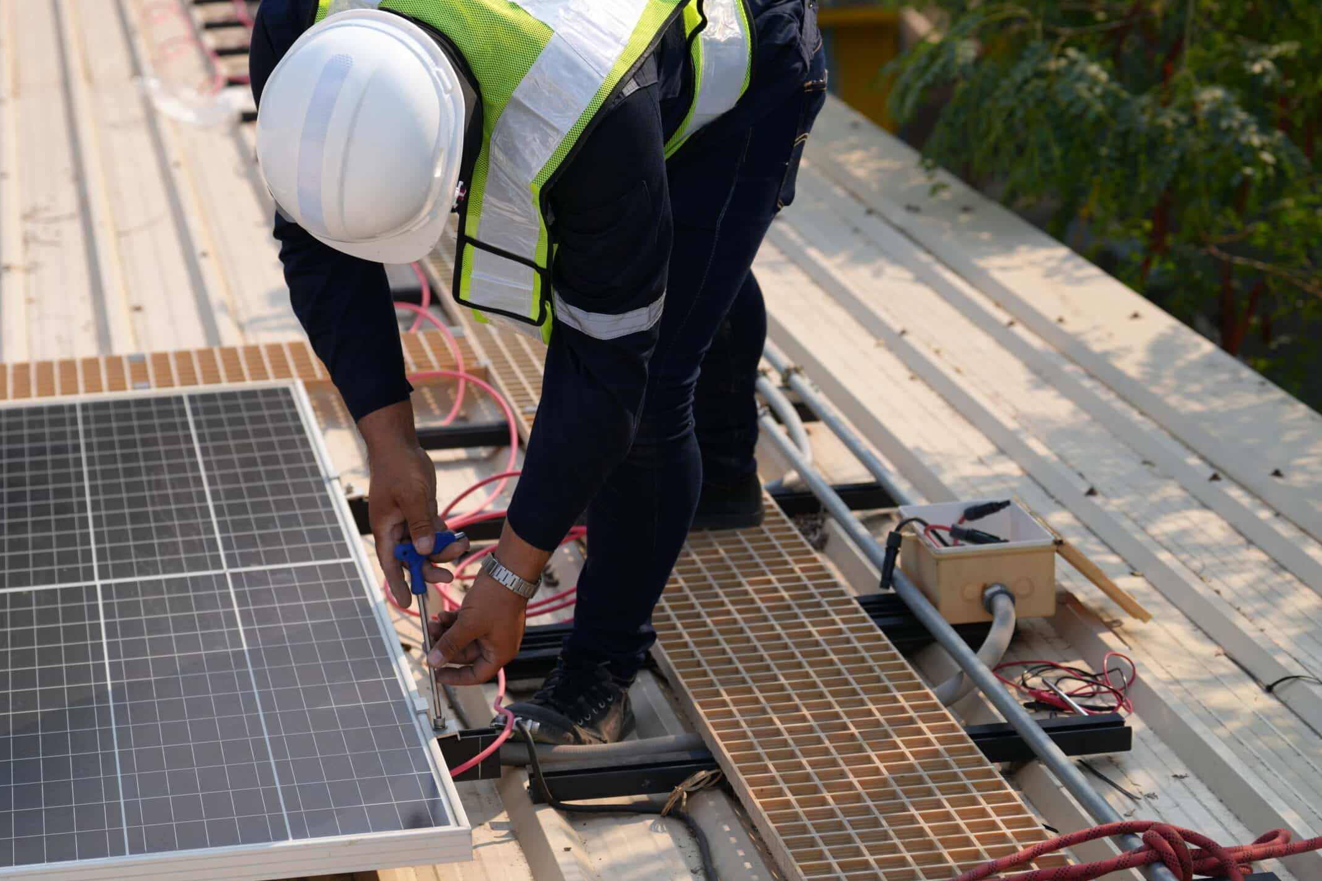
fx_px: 3452
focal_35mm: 94
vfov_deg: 14.5
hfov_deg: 21.6
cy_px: 315
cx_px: 469
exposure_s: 1/800
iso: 100
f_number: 4.5
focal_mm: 70
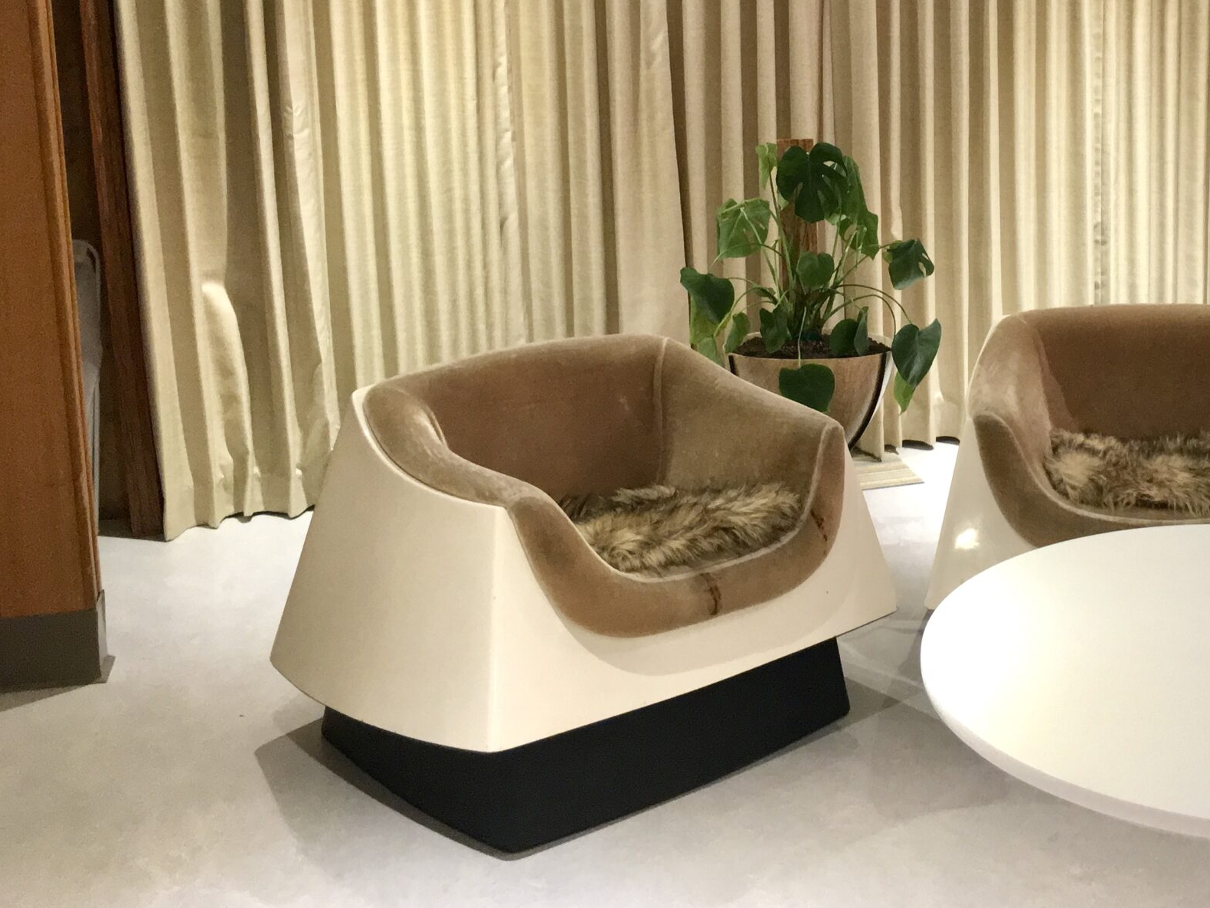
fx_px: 1643
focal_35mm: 47
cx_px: 946
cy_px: 215
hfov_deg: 39.1
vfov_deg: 30.3
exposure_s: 1/20
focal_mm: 4.15
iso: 200
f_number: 2.2
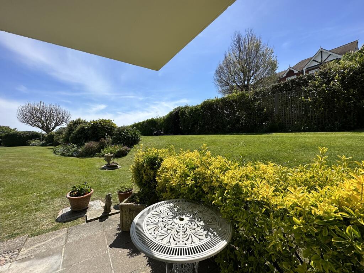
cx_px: 182
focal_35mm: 14
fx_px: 147
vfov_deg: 85.7
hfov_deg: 102.1
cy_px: 136
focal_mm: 2.22
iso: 50
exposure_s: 1/2451
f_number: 2.2
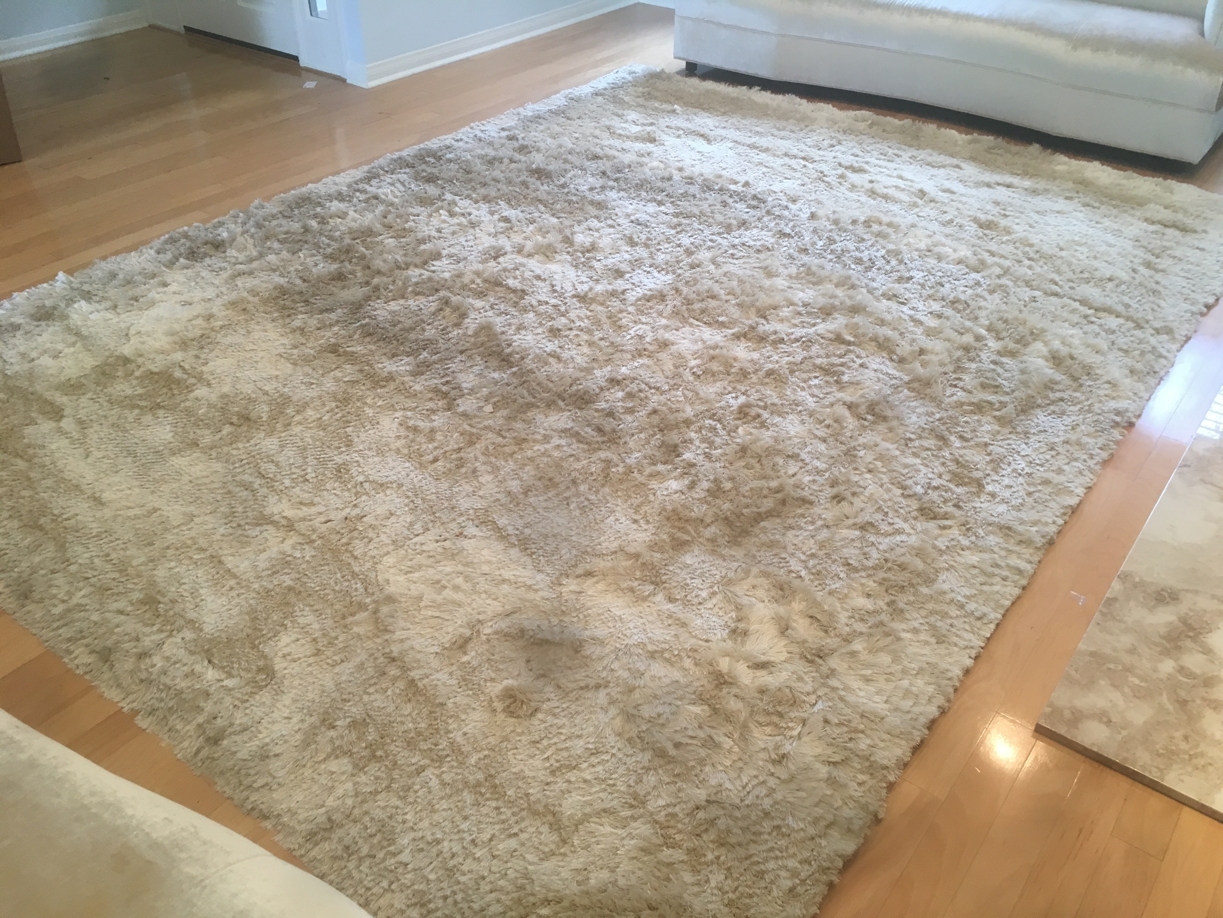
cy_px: 459
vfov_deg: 48.2
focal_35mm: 29
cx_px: 612
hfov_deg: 61.7
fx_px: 1025
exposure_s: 1/30
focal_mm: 4.15
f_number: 2.2
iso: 64
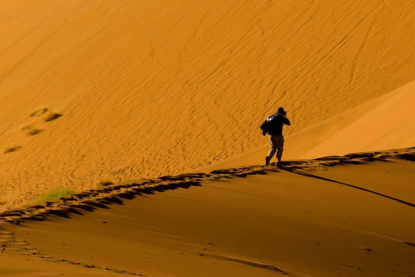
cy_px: 95
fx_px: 4716
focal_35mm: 409
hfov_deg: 5.0
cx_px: 698
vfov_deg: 3.4
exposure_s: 1/320
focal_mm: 120
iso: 100
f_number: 9
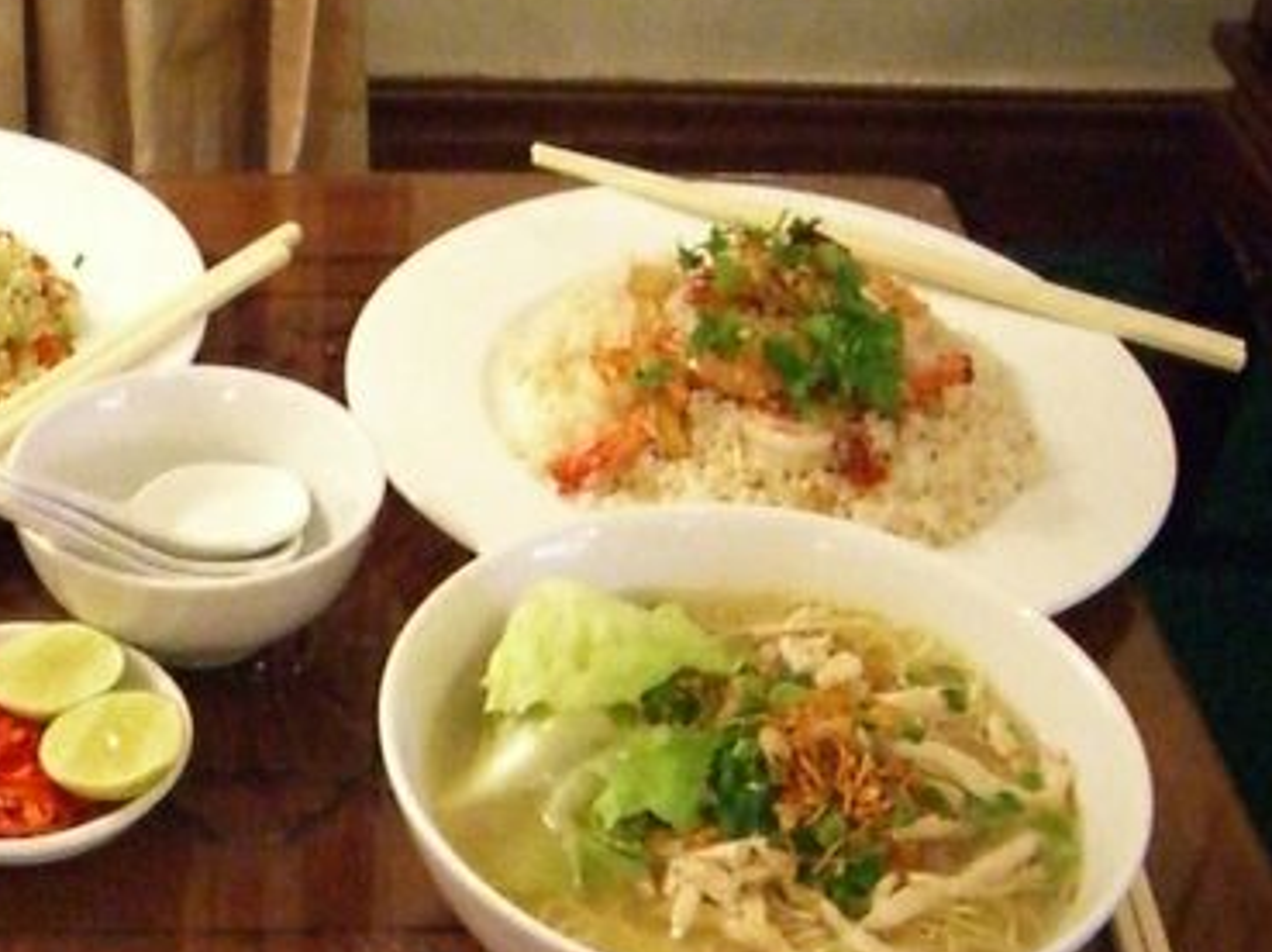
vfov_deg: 21.8
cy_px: 674
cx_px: 193
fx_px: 2460
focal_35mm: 67
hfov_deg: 28.2
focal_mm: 6.2
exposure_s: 1/25
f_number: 2.7
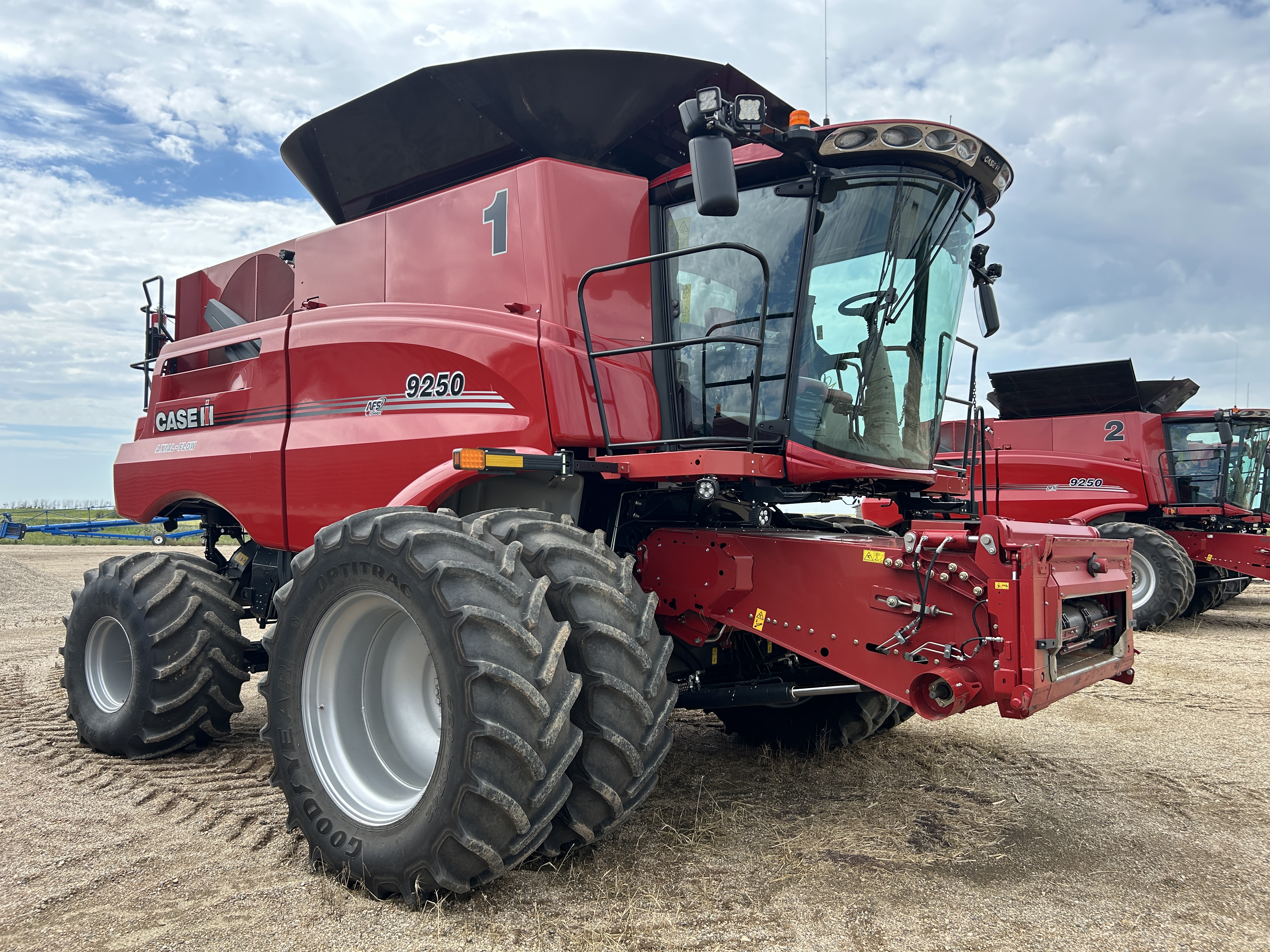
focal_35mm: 26
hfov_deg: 67.3
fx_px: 954
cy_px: 476
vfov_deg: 53.1
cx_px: 635
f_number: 1.5
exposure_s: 1/1808
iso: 50
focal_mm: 5.7
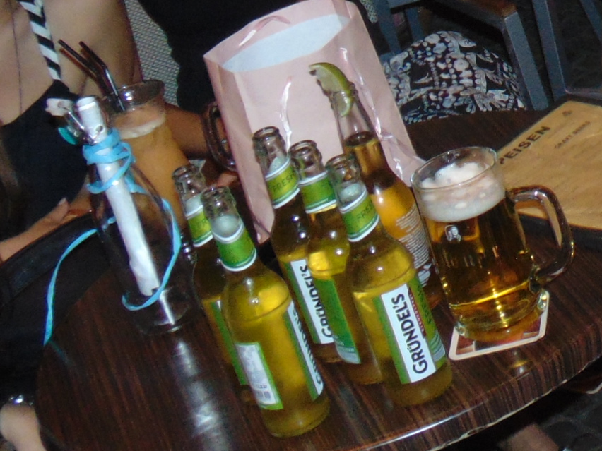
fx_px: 1861
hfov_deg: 17.7
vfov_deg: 13.6
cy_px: -16
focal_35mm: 107
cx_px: 667
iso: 200
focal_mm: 4.5
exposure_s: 1/30
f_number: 3
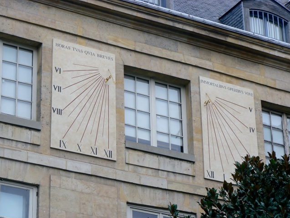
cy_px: 109
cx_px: 146
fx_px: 1097
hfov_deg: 15.1
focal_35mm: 131
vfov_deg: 11.3
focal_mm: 21.6
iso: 80
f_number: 5.6
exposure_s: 1/250
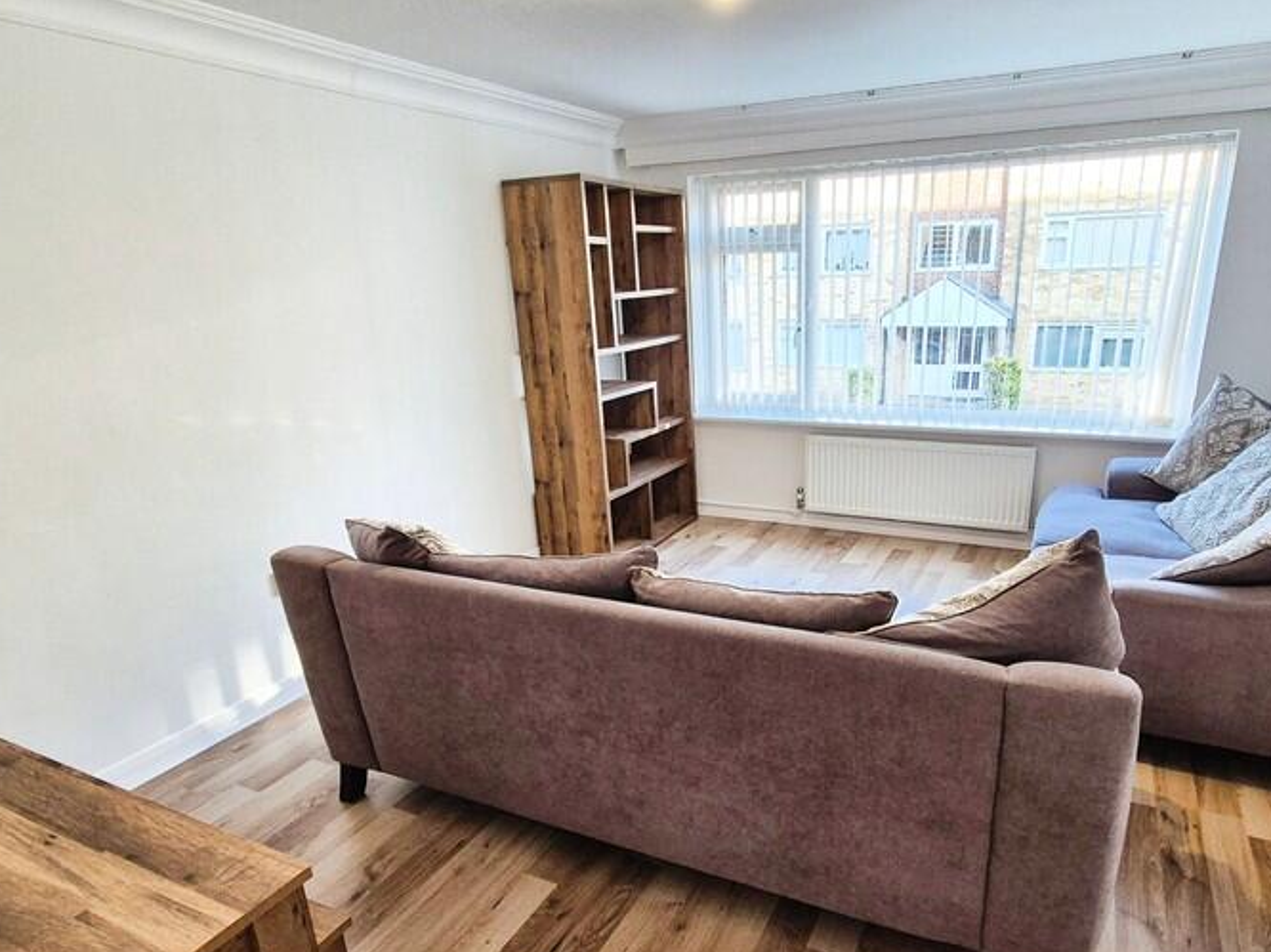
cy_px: 670
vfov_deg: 63.4
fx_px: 734
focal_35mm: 20
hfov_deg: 81.6
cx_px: 580
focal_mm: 2.2
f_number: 2.2
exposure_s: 1/50
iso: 125
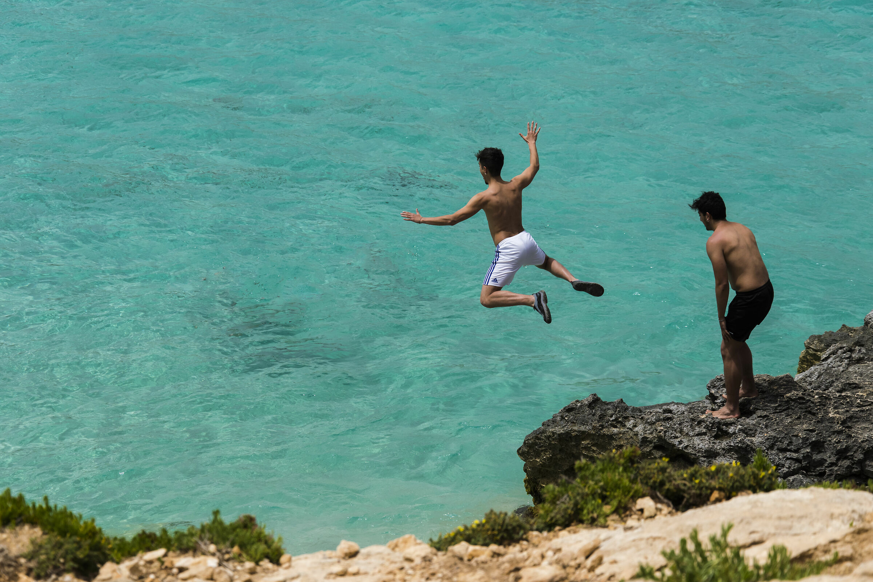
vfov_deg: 13.0
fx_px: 2546
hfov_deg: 19.5
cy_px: 291
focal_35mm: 105
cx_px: 436
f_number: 8
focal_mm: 70
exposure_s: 1/2000
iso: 400
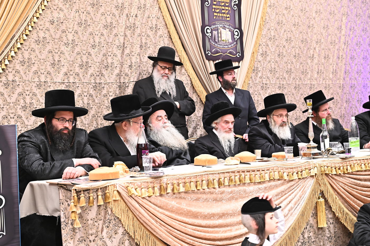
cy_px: 123
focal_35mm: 58
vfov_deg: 23.4
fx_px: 596
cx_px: 185
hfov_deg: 34.5
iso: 3200
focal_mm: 58
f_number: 5.6
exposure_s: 1/160
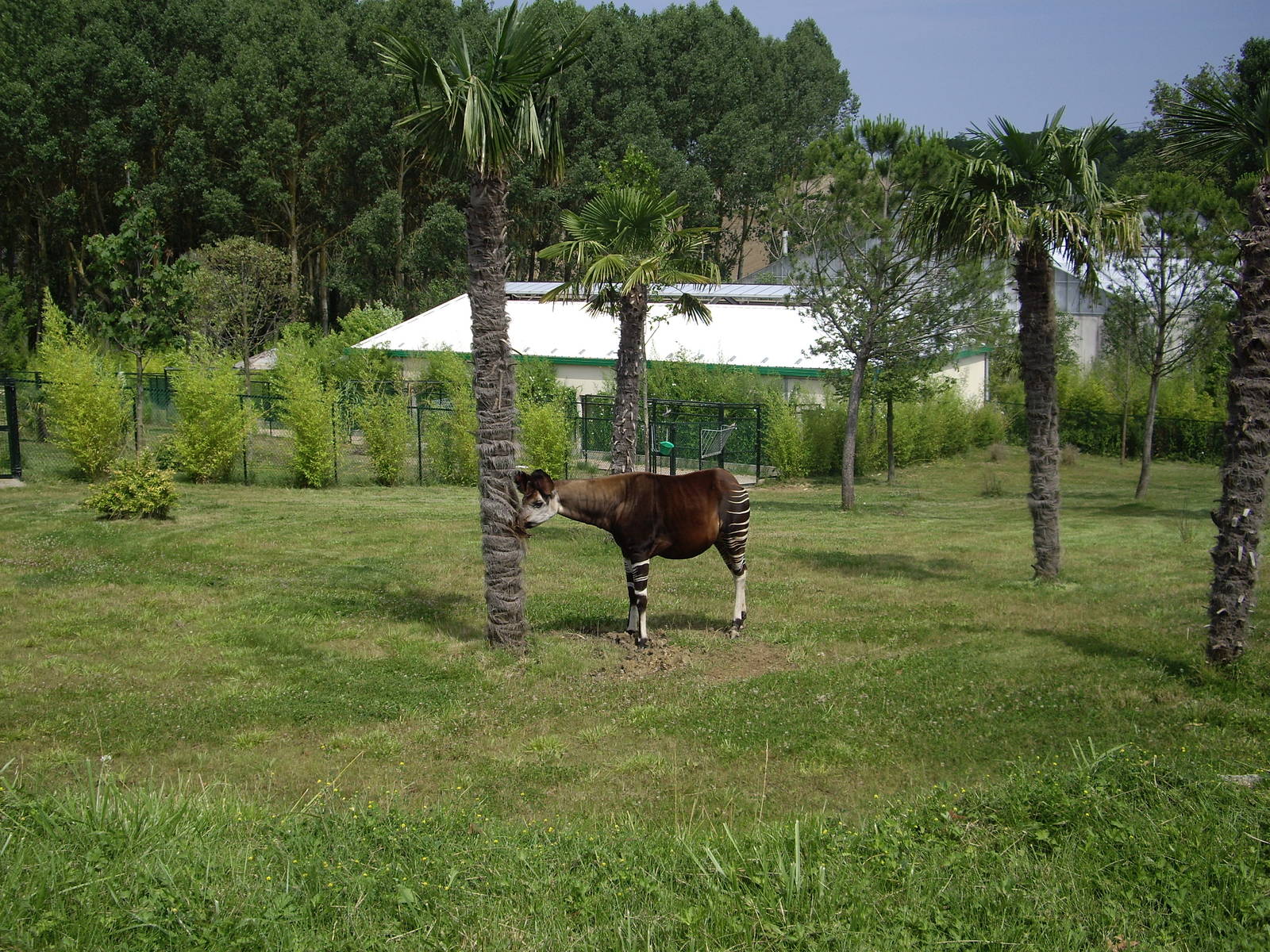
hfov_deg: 49.0
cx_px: 635
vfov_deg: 37.7
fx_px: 1394
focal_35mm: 38
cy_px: 476
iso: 50
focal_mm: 7.9
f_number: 5.6
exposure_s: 1/250
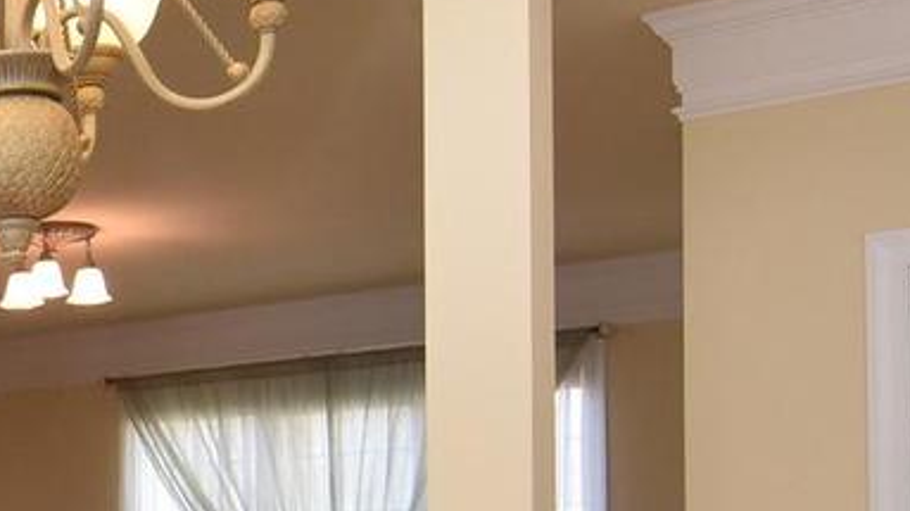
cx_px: -447
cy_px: 611
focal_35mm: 71
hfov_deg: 23.8
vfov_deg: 16.3
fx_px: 1712
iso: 800
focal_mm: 12
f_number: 8
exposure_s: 1/100
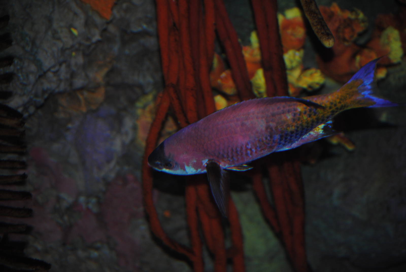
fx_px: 1355
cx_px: 203
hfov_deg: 17.0
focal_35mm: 120
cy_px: 136
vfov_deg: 11.5
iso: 200
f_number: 4.2
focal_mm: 80
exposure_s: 1/60
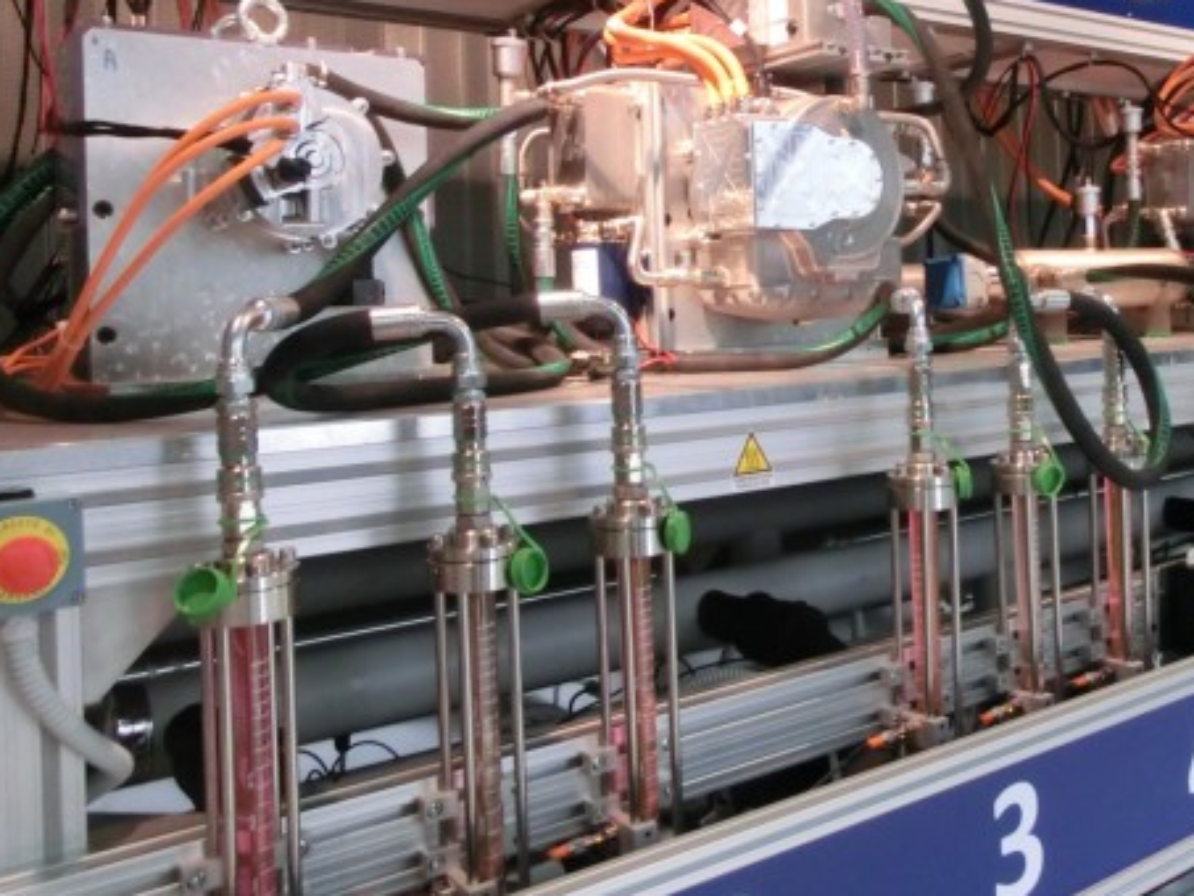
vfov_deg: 39.3
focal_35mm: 36
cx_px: 775
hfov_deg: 50.6
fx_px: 1242
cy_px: 306
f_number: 3
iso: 800
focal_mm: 4.24
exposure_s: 1/25
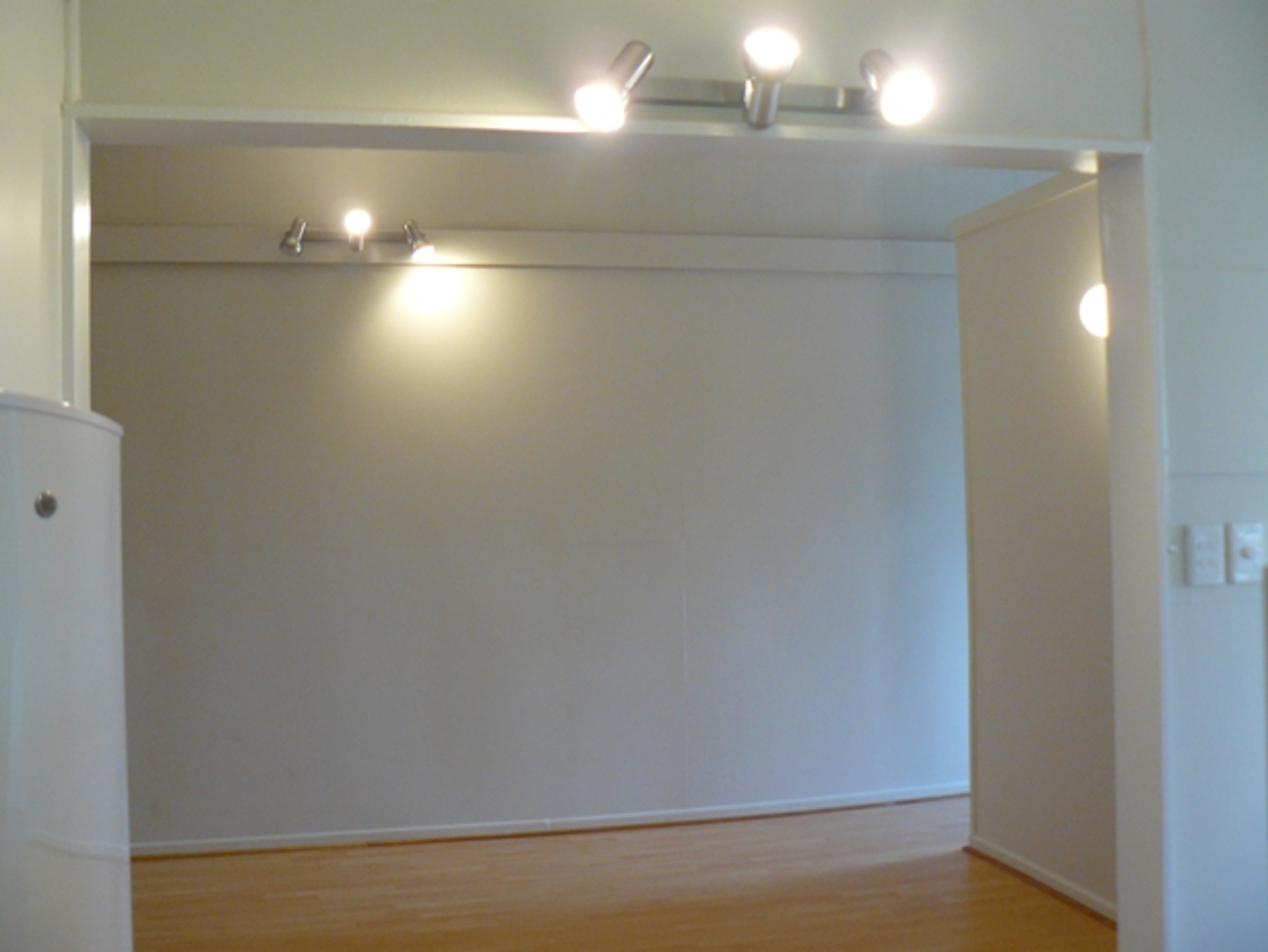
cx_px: 634
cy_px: 476
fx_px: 1319
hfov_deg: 51.3
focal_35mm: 36
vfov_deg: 39.7
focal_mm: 6
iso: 200
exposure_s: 1/30
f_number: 2.8
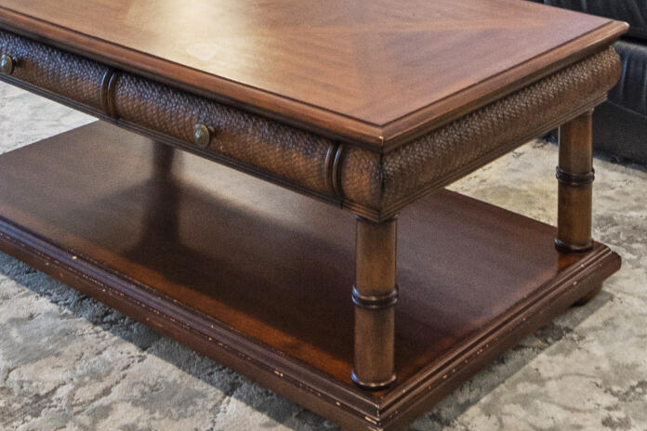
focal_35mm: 71
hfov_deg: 28.3
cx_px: 405
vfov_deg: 16.0
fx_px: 1279
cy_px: -362
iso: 320
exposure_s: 1/13
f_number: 6.3
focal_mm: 11
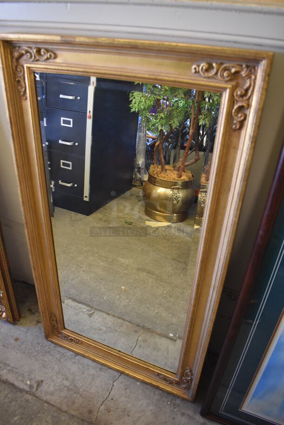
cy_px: 212
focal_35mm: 27
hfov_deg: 48.0
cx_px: 142
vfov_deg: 67.3
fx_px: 319
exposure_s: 1/125
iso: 1600
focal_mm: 18
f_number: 3.5
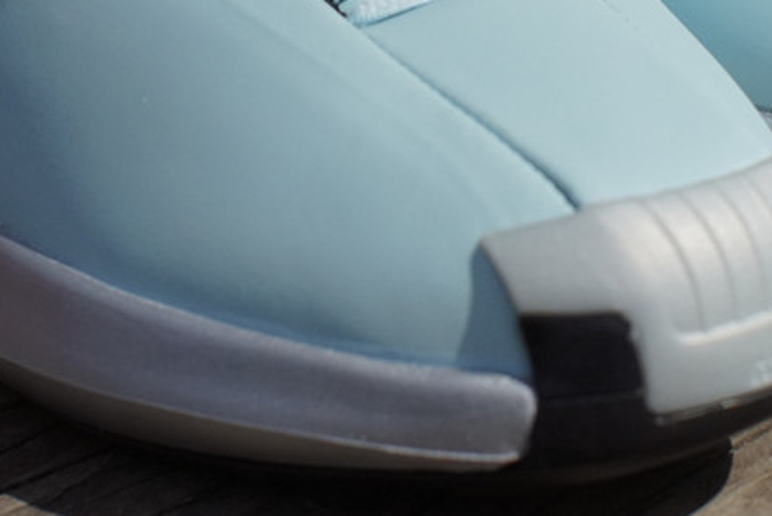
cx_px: 365
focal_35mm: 125
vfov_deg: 10.8
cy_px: -53
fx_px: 2682
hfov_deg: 16.4
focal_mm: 50
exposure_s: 1/8000
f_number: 7.1
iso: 1000
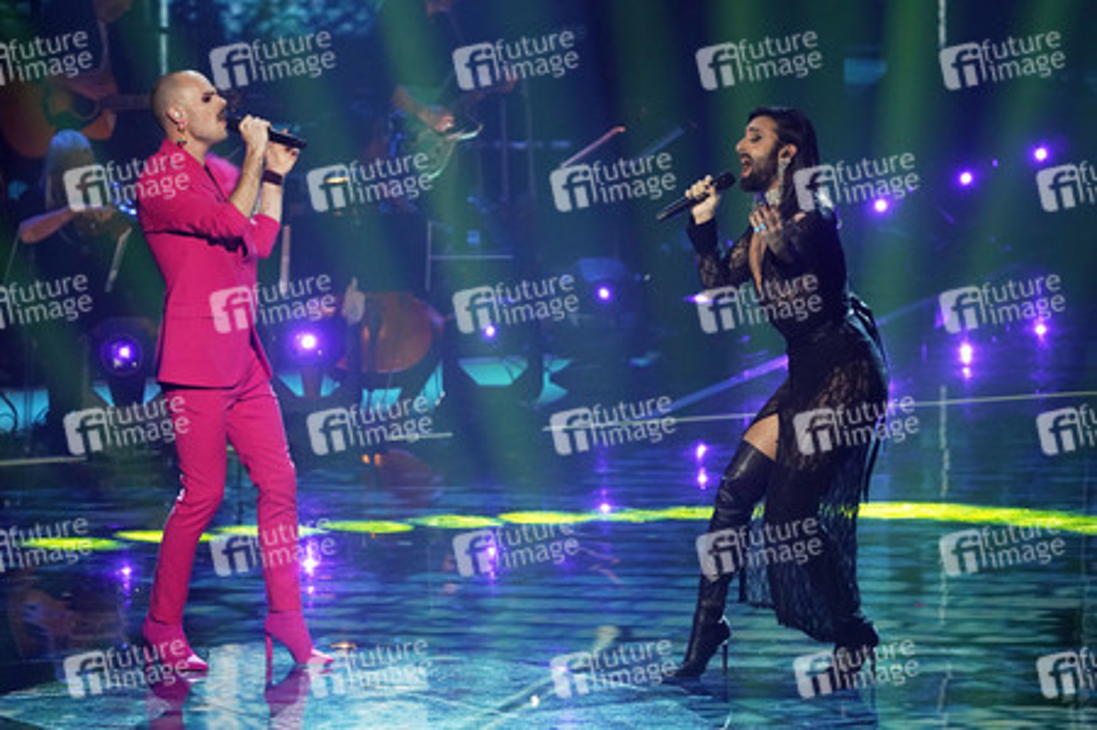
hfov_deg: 7.3
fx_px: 8587
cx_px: 548
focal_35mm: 282
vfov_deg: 4.9
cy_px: 365
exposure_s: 1/160
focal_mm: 282
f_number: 5.6
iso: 4000
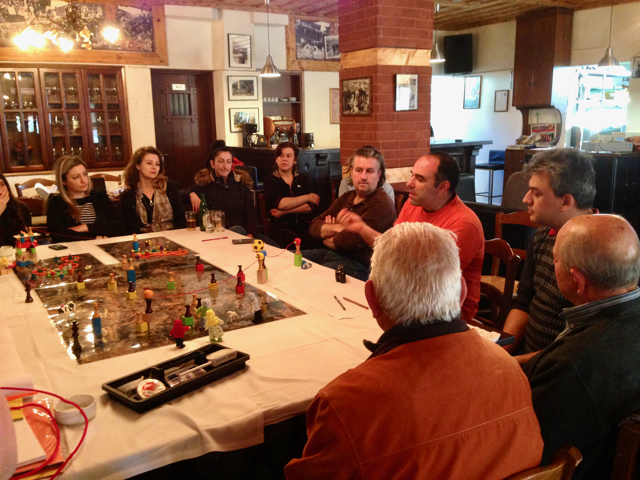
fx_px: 610
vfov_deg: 42.9
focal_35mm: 33
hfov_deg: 55.4
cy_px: 240
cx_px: 320
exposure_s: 1/20
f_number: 2.4
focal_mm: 4.12
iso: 250
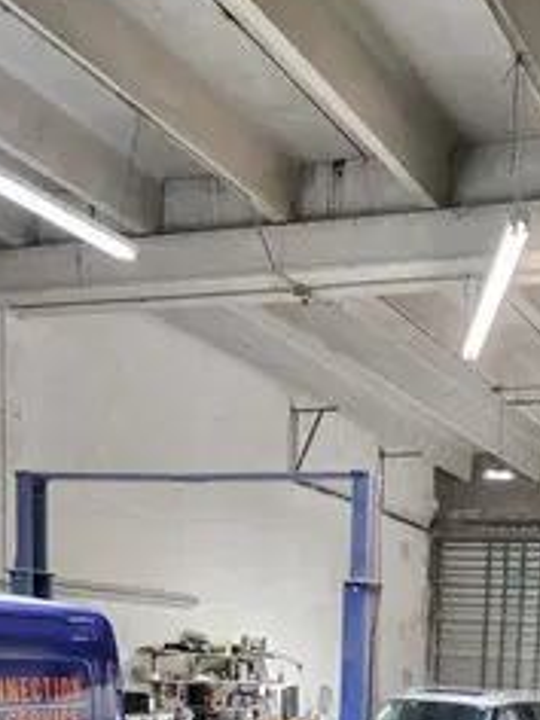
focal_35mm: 52
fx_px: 1082
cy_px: 770
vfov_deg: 32.8
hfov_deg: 27.1
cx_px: 482
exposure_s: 1/120
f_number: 1.8
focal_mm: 6.4
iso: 320
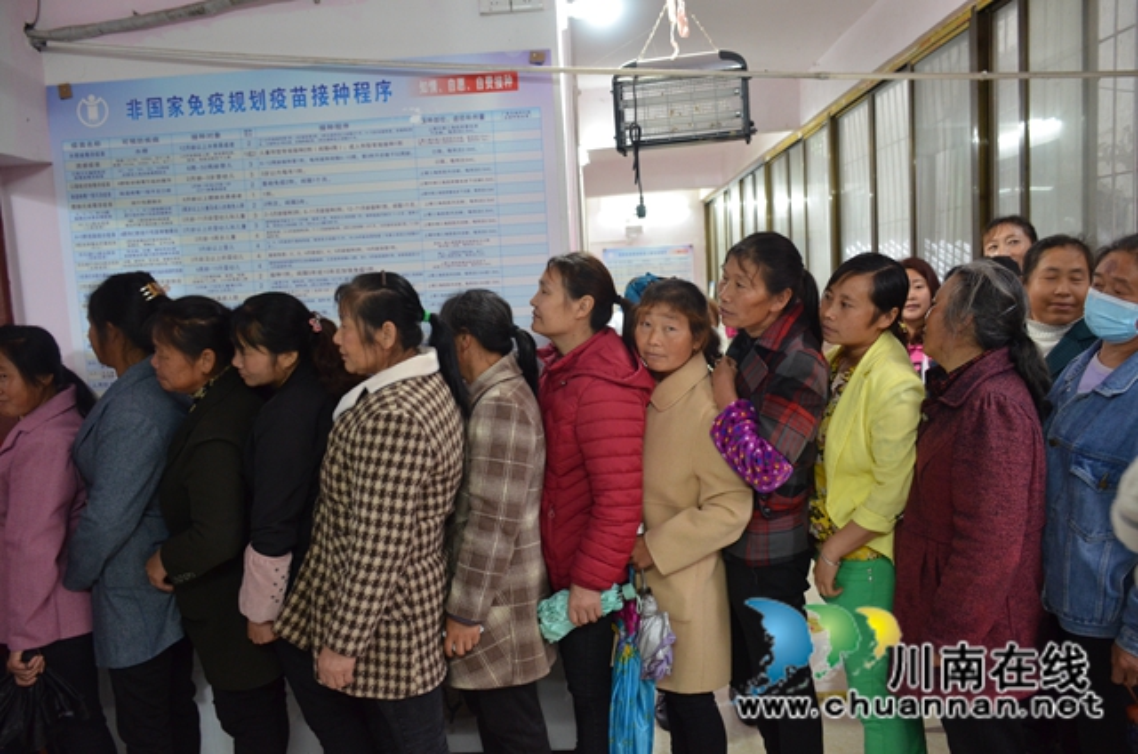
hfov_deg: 62.0
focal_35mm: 30
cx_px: 569
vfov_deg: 43.4
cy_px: 377
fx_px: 946
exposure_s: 1/25
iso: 1100
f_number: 3.5
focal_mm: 20
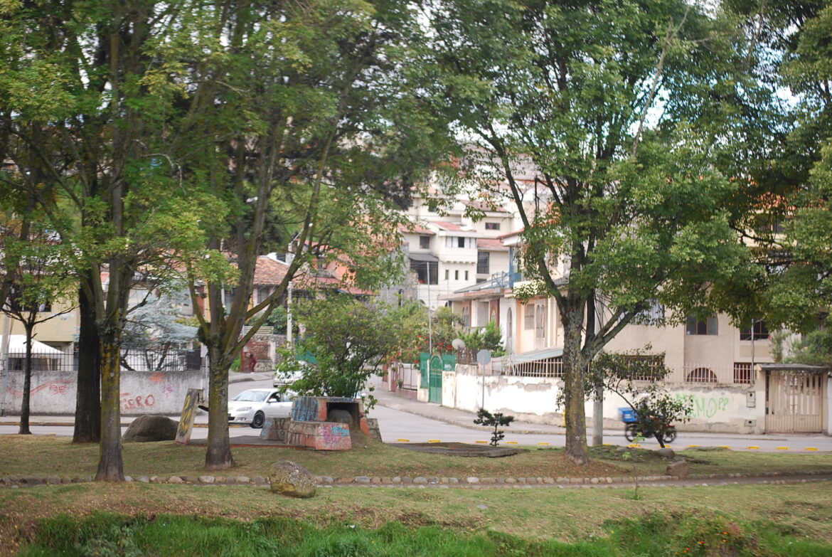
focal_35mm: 93
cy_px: 278
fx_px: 2152
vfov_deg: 14.7
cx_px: 416
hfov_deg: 21.9
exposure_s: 1/125
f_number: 4.2
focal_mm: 62
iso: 320
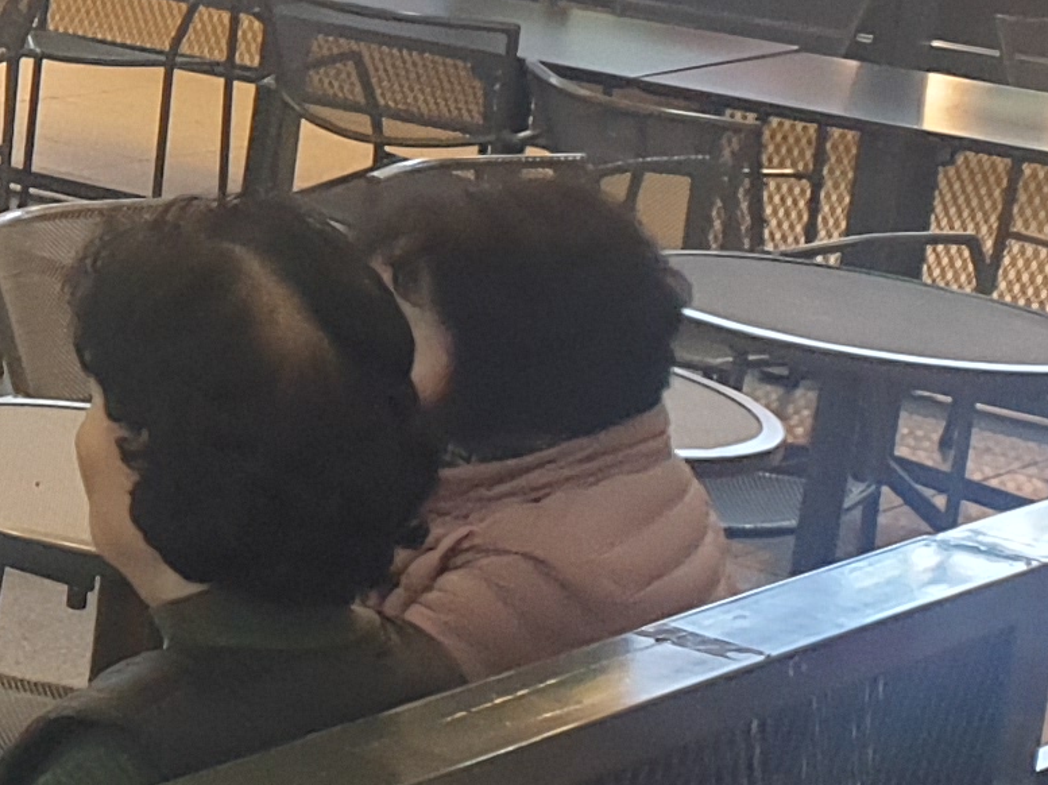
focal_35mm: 135
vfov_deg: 10.8
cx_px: -1473
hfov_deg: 11.9
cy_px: -124
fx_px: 4085
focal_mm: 4.3
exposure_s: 1/60
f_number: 2.4
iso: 160
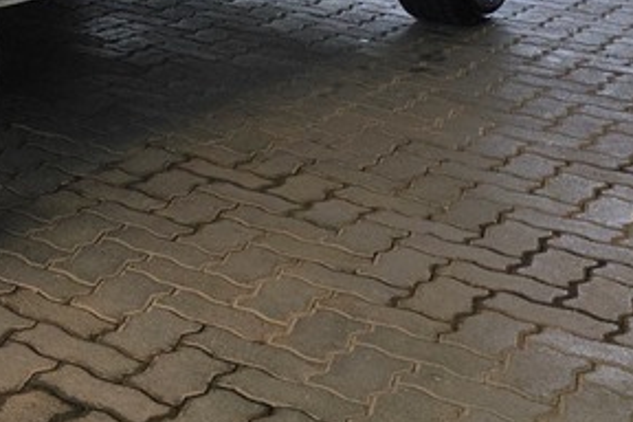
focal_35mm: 85
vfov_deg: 14.8
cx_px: -330
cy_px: -237
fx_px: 1494
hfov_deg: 20.3
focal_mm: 6.25
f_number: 1.7
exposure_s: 1/359
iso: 32
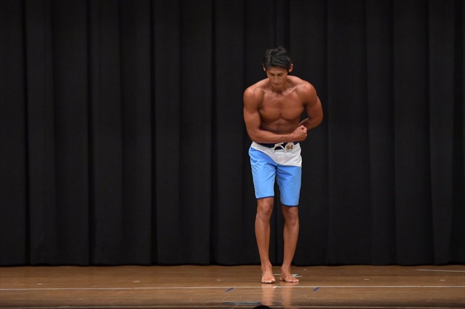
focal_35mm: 225
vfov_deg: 6.1
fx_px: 2905
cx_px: 232
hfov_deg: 9.2
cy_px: 154
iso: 6400
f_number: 5.6
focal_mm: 150
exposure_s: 1/400
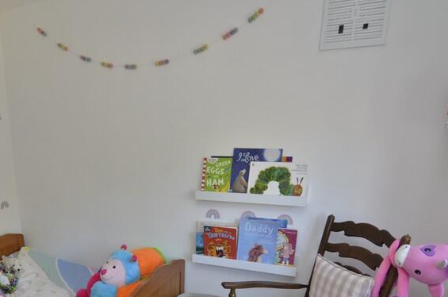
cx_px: 120
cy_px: 255
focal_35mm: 30
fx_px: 371
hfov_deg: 59.3
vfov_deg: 40.9
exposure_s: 1/60
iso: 400
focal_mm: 11
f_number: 5.6
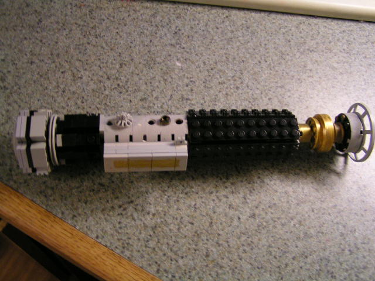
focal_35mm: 38
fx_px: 412
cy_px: 140
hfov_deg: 49.0
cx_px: 188
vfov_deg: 37.7
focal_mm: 5.8
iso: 200
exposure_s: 1/13
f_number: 2.8
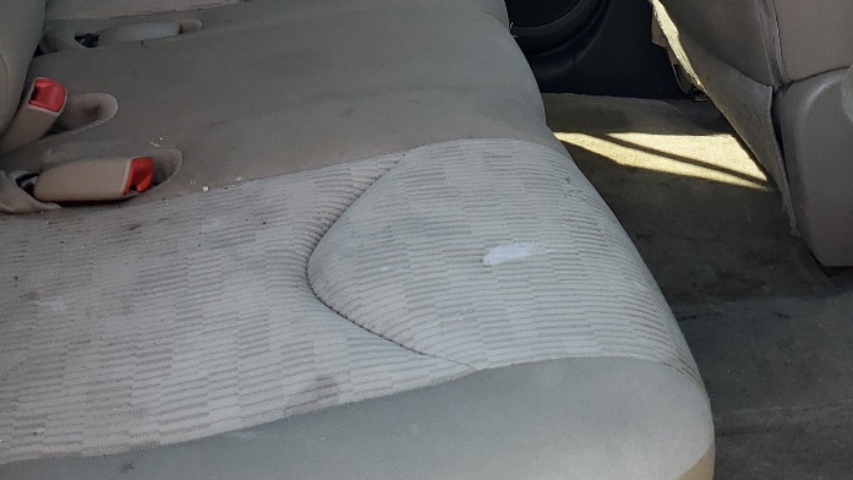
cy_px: -65
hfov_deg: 32.4
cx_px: 415
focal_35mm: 65
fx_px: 1470
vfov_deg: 17.8
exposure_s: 1/208
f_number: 1.5
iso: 50
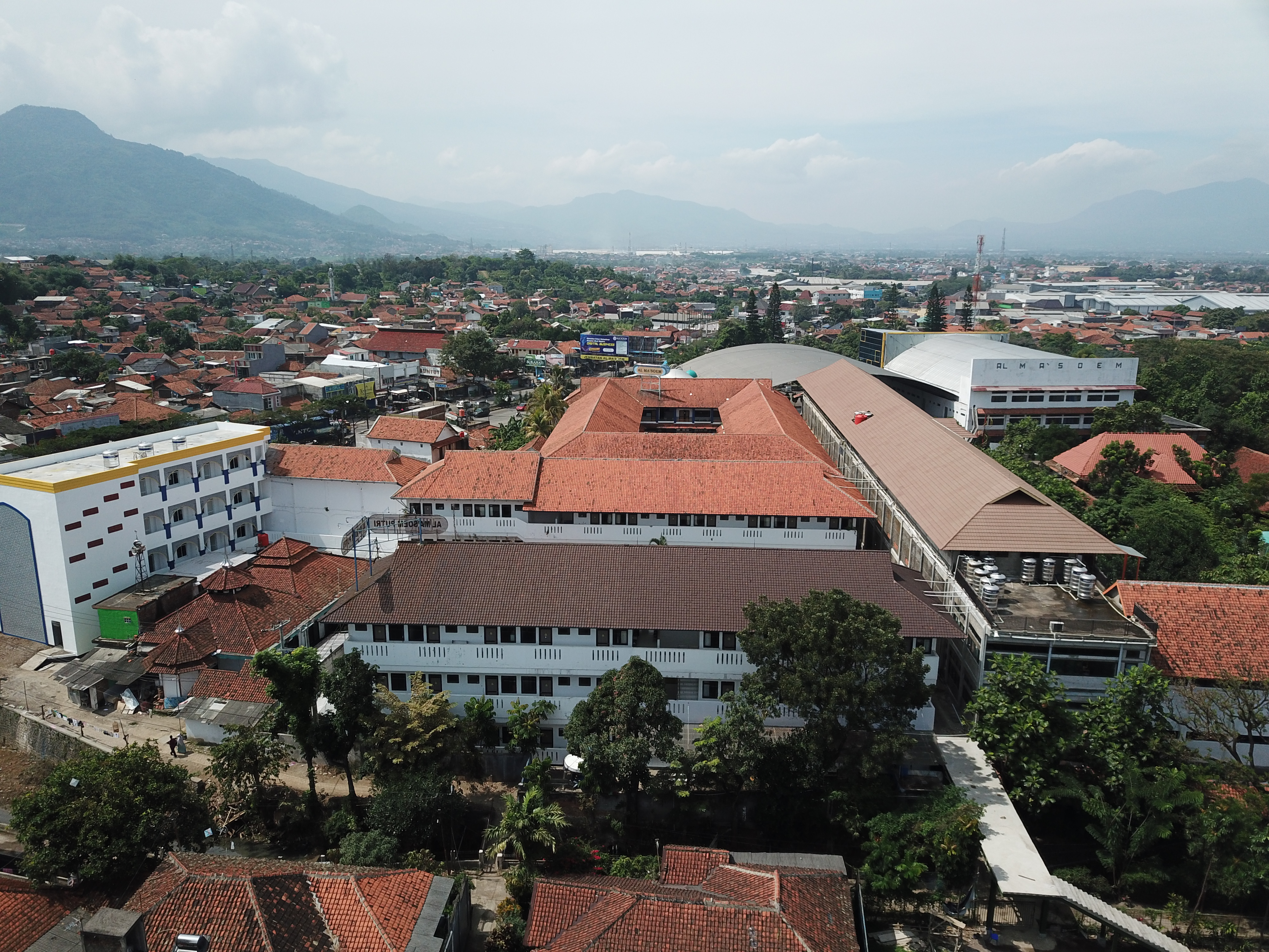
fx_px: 953
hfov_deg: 67.3
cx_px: 634
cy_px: 476
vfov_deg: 53.1
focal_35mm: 26
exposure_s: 1/1883
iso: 100
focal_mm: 4.73
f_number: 2.2
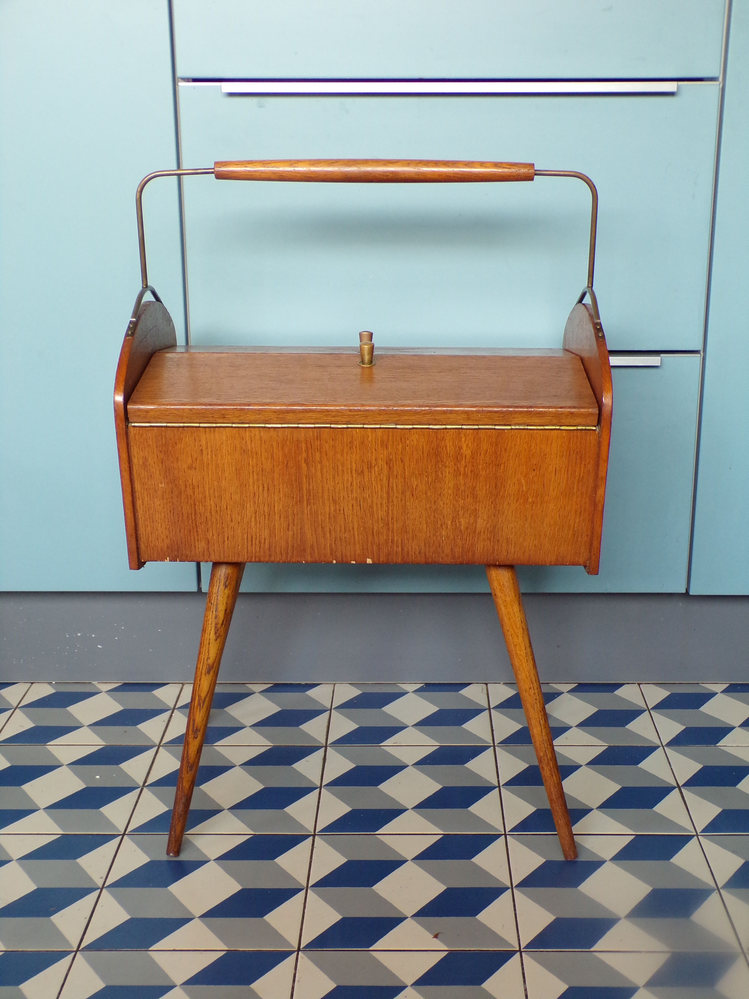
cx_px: 374
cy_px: 500
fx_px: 1212
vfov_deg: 44.8
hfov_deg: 34.3
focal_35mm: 42
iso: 200
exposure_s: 1/28
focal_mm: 7.6
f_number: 3.4
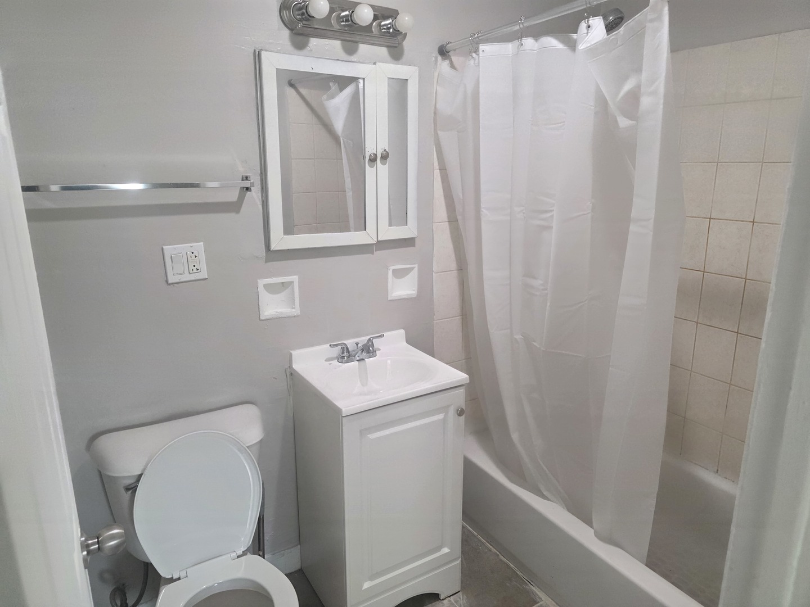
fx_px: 538
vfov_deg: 58.9
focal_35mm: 23
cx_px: 405
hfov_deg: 73.9
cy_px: 304
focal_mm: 6.3
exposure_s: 1/120
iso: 320
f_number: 1.7
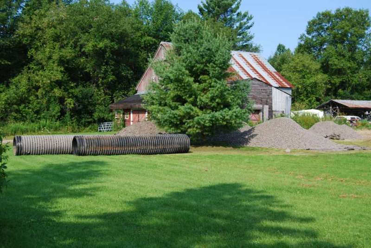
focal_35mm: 51
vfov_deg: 26.5
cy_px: 124
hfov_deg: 38.8
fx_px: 526
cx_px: 186
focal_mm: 34
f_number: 7.1
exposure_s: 1/200
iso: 100
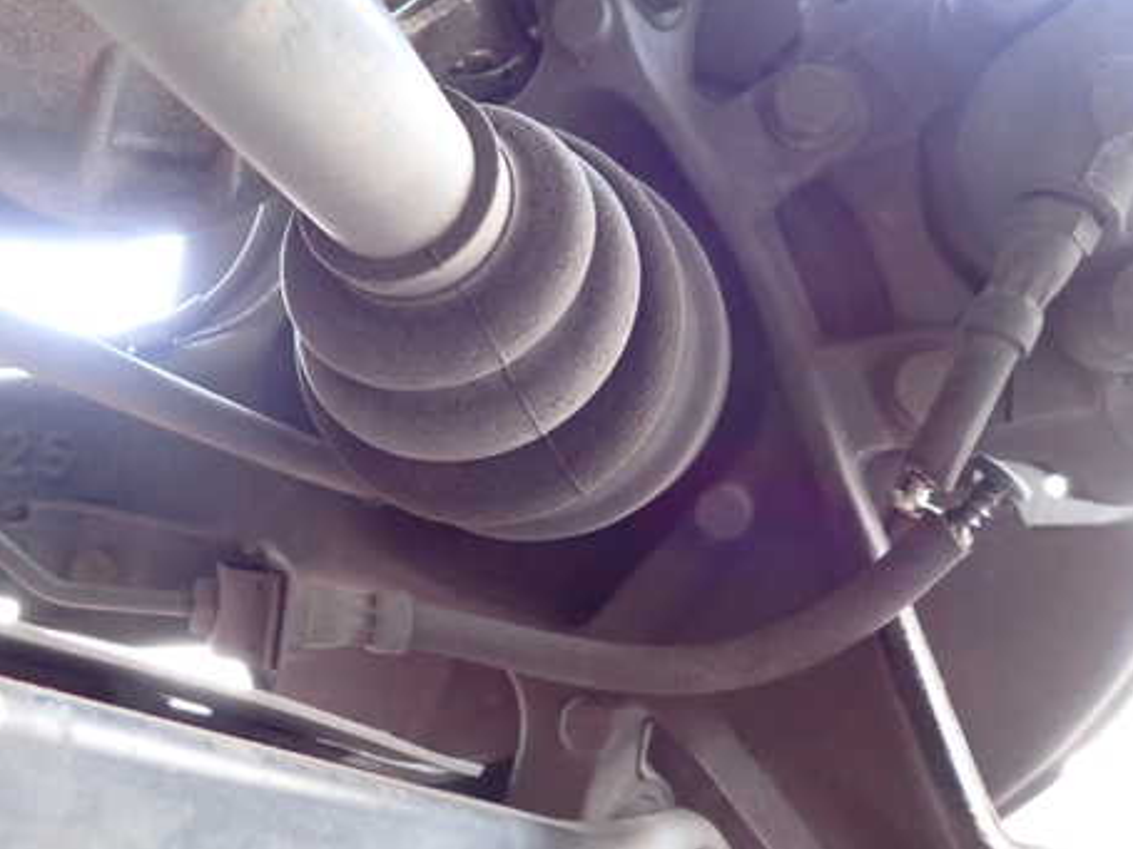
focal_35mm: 33
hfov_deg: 54.7
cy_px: 393
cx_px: 426
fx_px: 1080
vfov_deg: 42.9
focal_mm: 4.5
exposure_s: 1/100
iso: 1000
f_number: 2
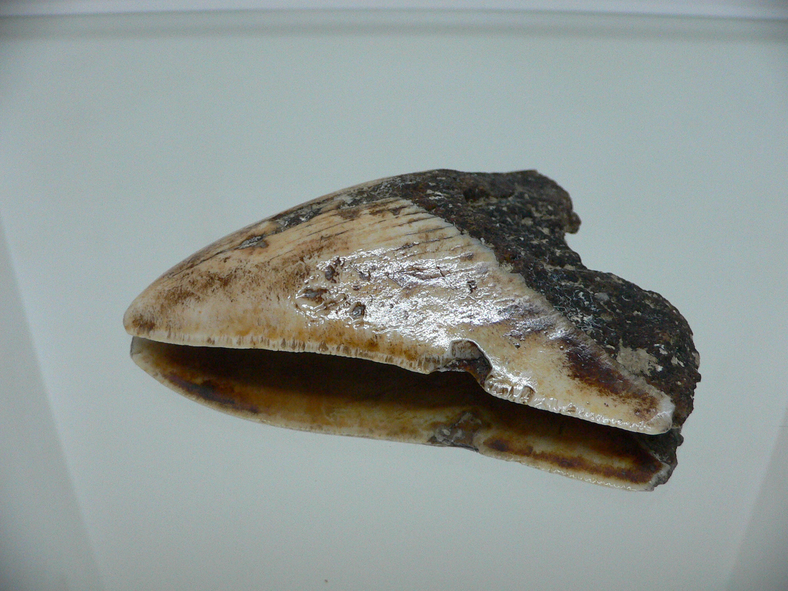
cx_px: 394
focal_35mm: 35
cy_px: 296
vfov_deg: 40.7
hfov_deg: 52.6
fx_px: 797
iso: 200
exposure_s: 1/60
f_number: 2.8
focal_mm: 4.6
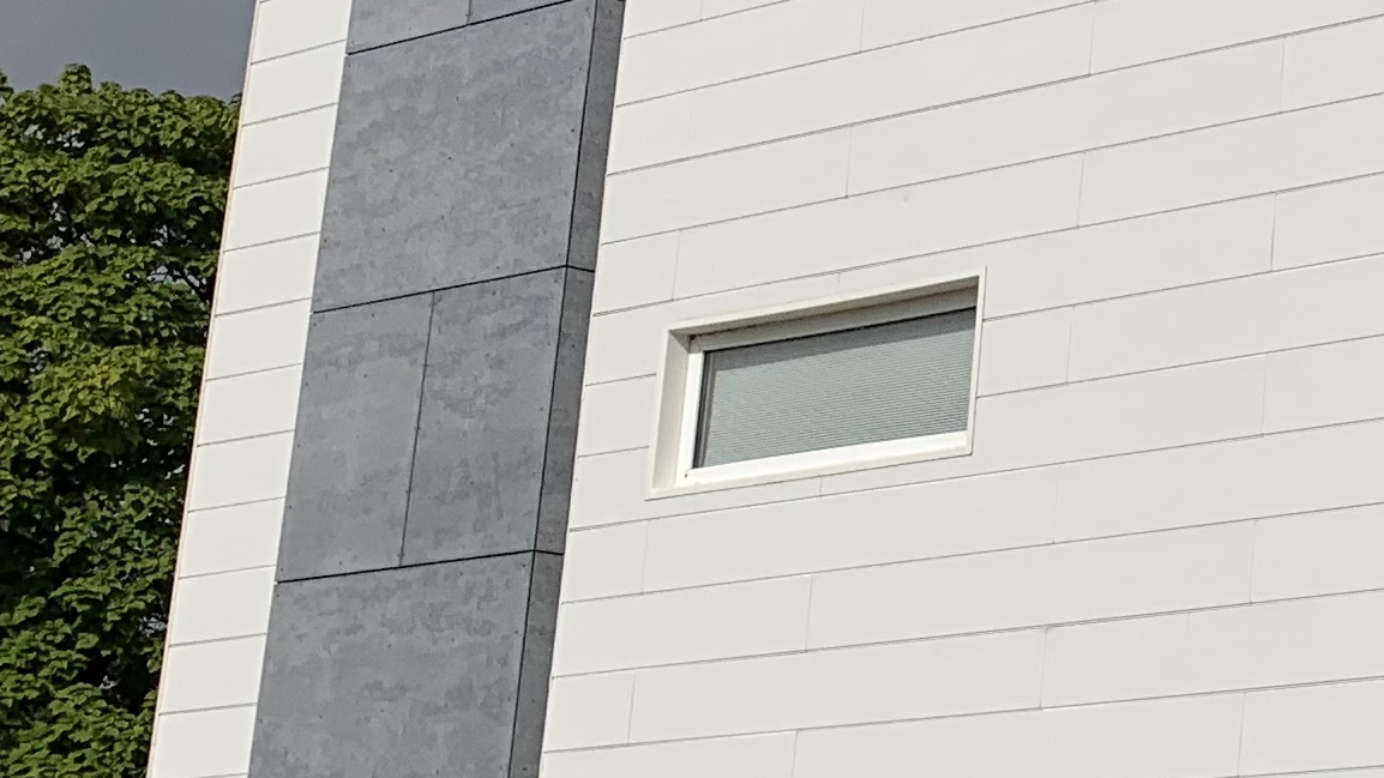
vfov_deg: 12.1
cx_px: 2118
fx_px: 3633
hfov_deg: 18.8
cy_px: 17
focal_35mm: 99
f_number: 1.8
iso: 25
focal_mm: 4.25
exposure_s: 1/7407
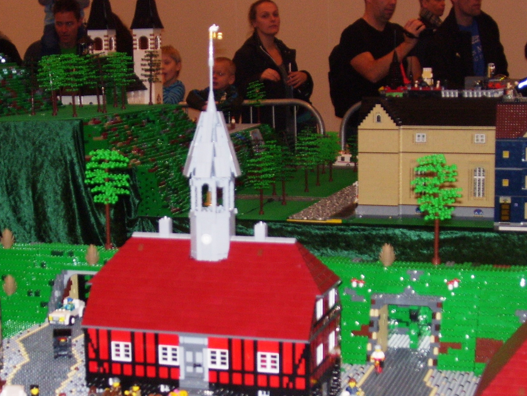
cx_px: 183
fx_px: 1188
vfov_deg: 18.8
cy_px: 265
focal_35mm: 78
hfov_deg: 24.9
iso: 125
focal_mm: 9.4
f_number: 3.4
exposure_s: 1/60
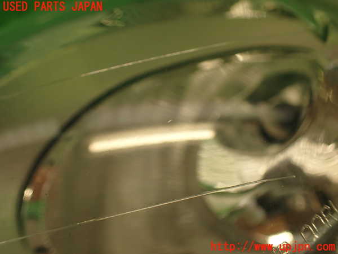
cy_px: 127
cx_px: 169
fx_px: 293
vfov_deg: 46.8
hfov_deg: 60.0
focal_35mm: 30
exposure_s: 1/80
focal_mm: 5.4
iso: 100
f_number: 2.3
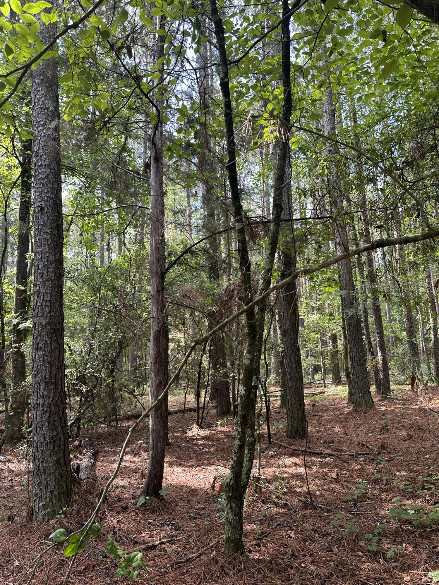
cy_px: 292
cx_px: 220
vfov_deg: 71.6
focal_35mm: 24
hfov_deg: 56.8
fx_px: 406
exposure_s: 1/148
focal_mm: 6.86
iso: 64
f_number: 1.78
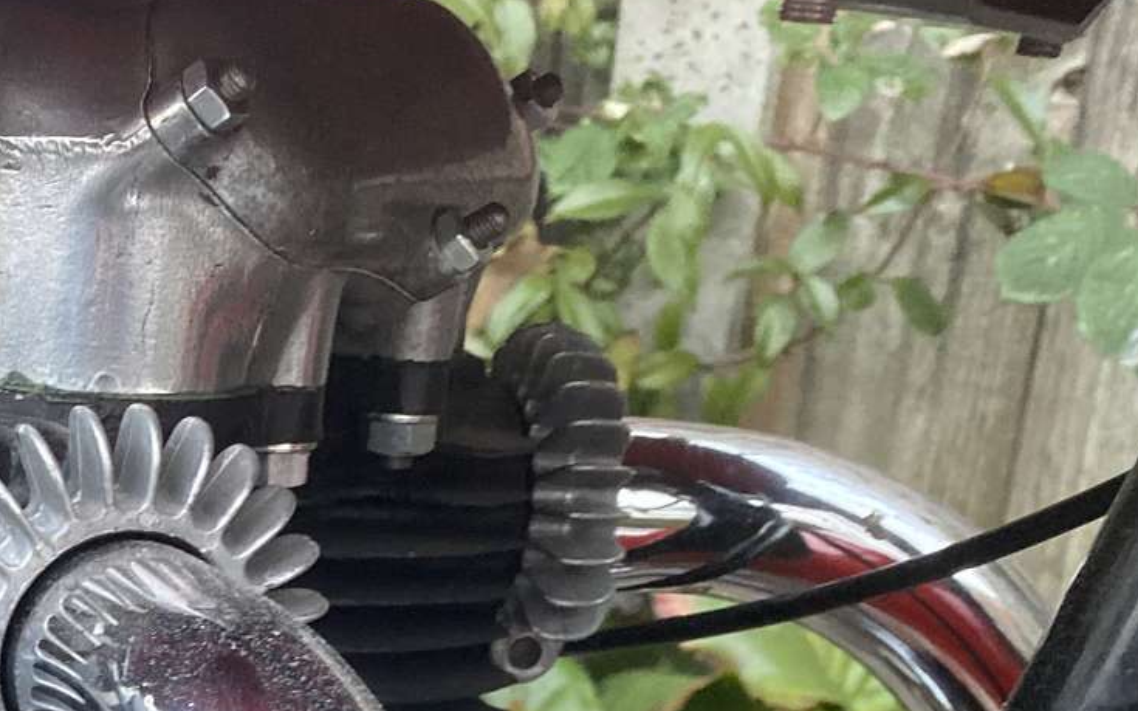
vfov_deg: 16.3
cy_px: 970
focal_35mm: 75
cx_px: -240
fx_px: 2326
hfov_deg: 24.8
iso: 320
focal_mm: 4.25
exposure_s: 1/60
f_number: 1.8
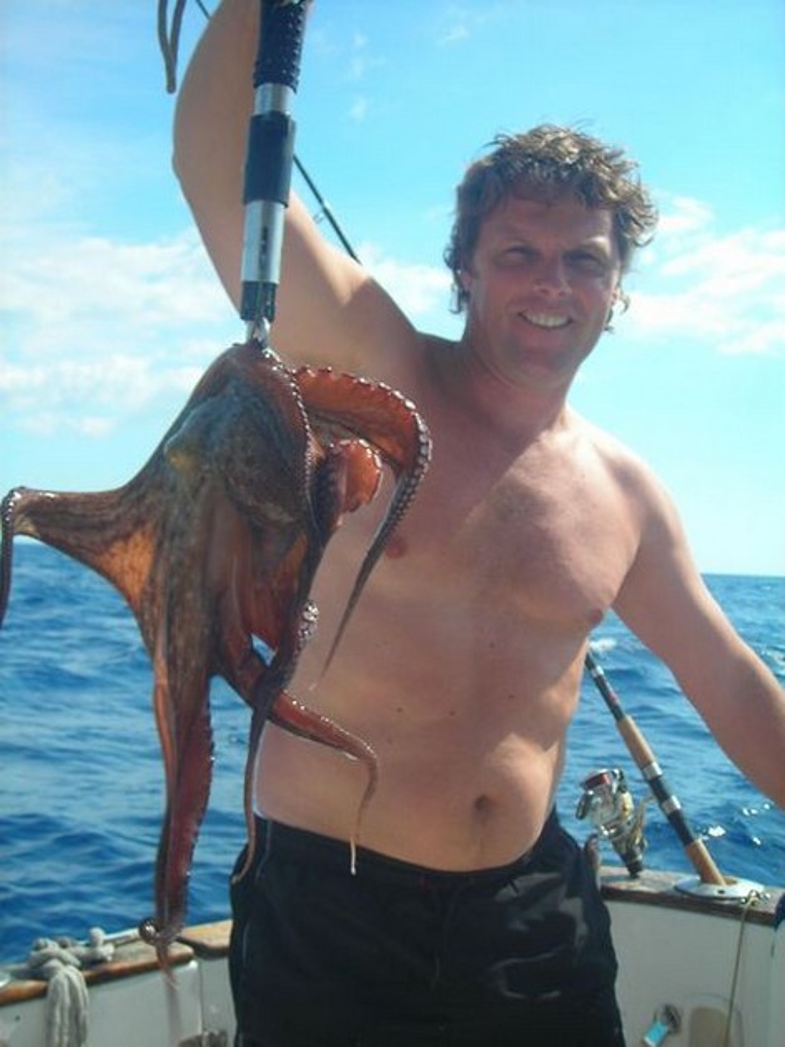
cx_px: 392
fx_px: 1422
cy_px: 524
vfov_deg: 40.4
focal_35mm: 47
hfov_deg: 30.9
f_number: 6.9
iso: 50
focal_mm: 7.8
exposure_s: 1/123
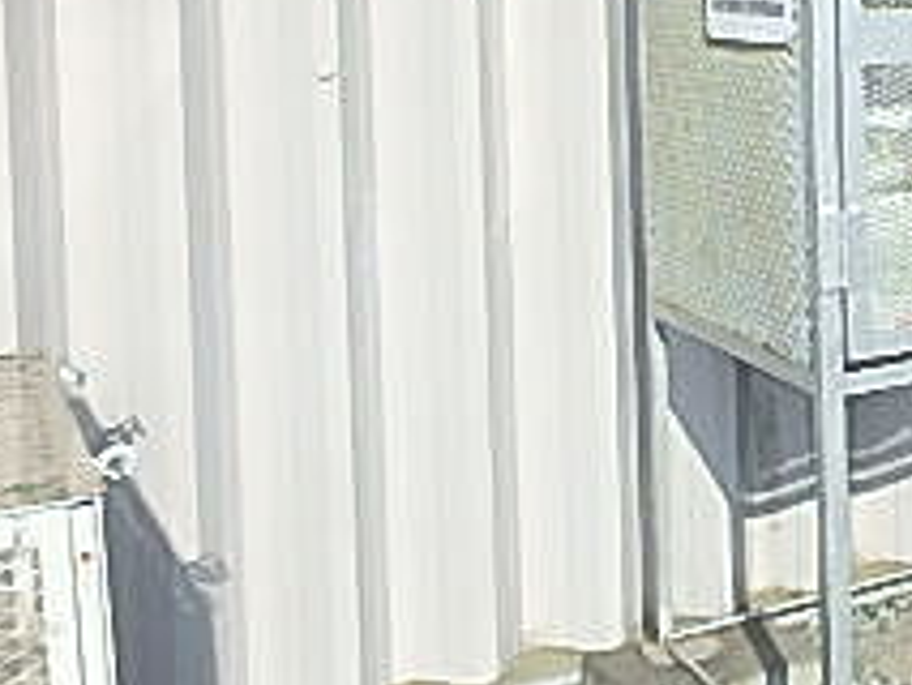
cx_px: 1340
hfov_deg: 24.4
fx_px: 1661
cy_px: 39
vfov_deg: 22.6
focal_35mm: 63
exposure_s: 1/1000
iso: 125
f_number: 3.5
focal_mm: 3.7
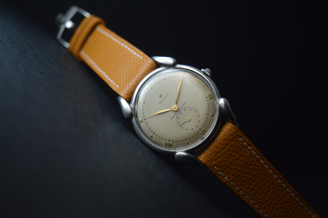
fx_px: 546
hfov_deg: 33.4
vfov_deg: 22.6
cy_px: 109
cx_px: 164
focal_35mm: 60
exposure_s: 1/50
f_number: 5
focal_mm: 40
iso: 200
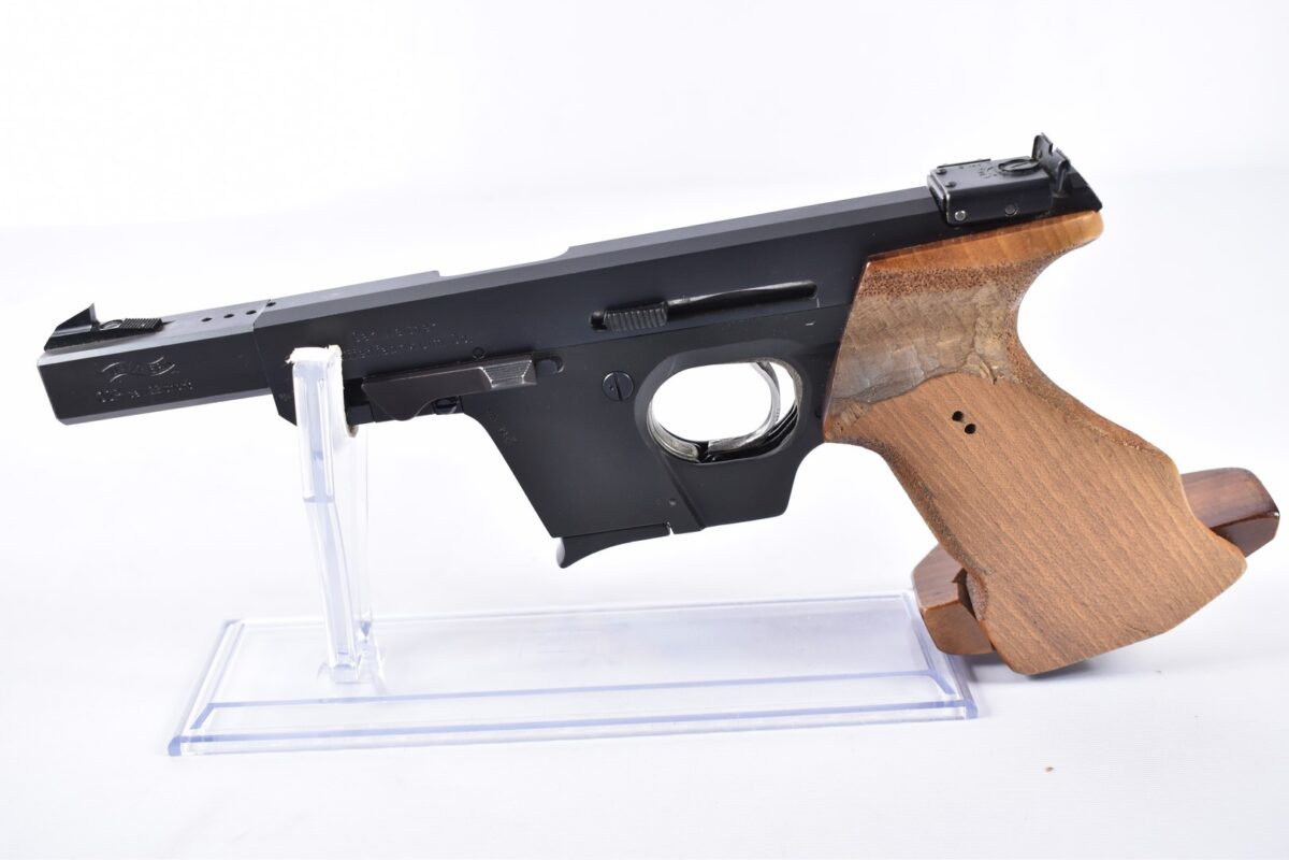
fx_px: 1396
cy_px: 430
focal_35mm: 39
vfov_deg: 34.2
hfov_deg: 49.6
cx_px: 644
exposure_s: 1/60
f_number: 5
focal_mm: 26
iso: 640
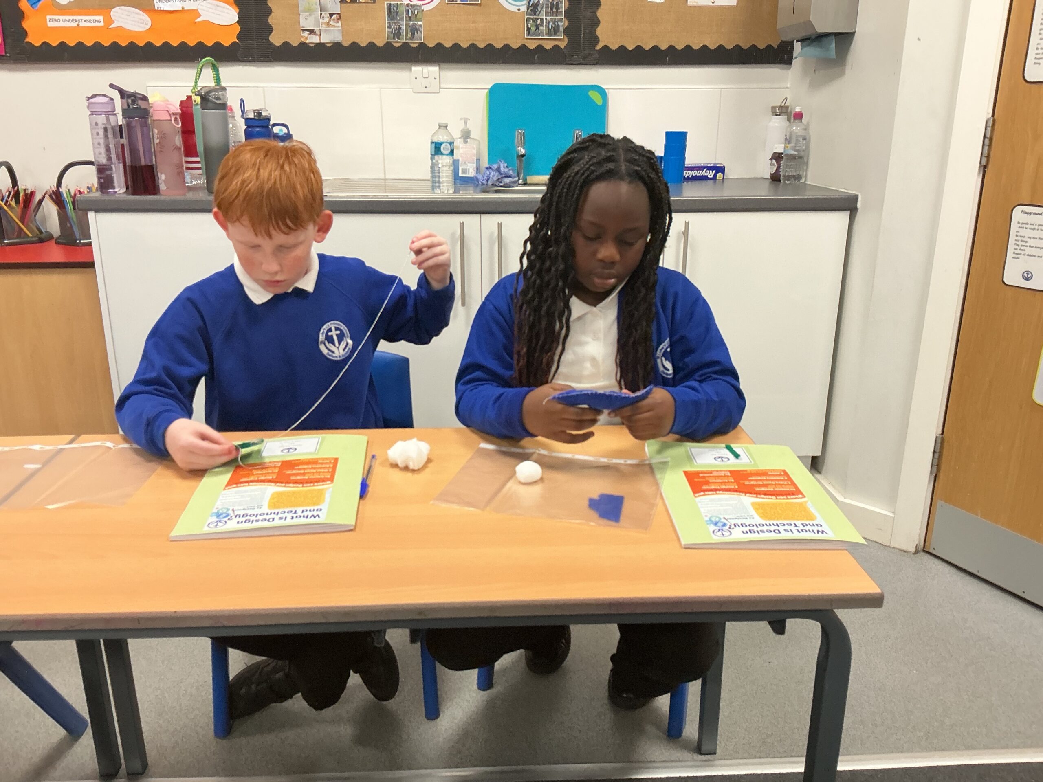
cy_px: 391
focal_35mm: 29
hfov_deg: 61.7
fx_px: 874
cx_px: 522
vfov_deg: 48.2
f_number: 1.8
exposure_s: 1/60
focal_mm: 3
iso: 100
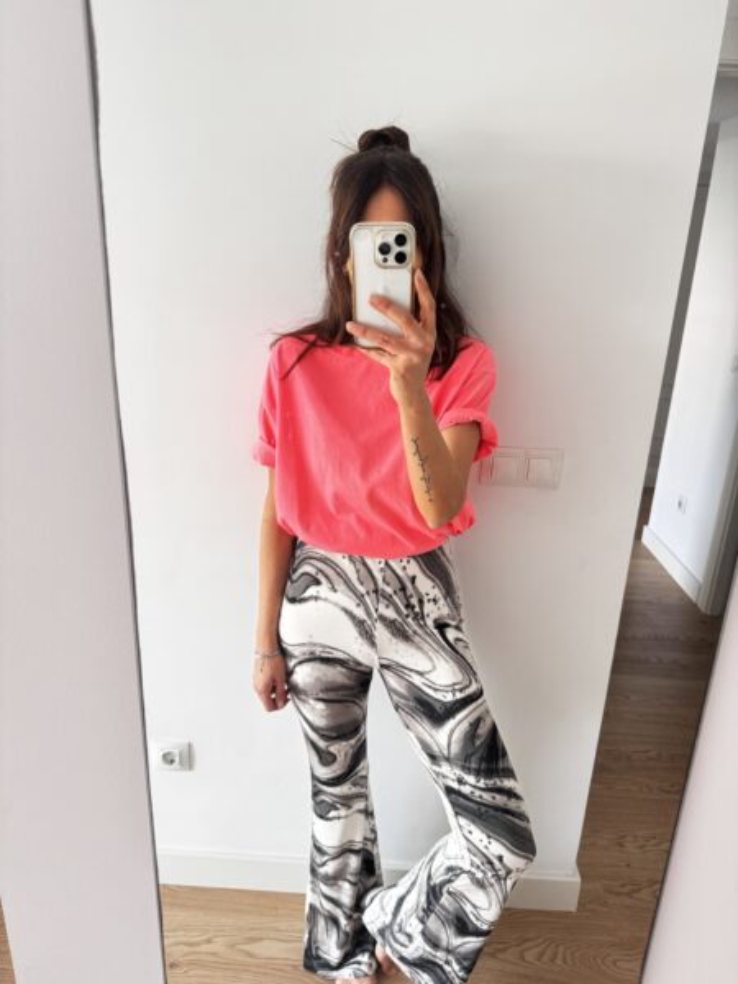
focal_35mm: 24
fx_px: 682
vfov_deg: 71.6
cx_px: 369
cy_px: 492
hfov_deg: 56.8
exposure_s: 1/106
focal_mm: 6.76
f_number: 1.78
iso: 200
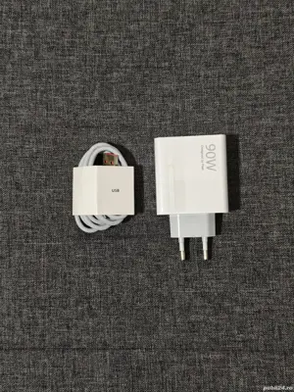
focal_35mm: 46
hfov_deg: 31.5
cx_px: 147
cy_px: 196
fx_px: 521
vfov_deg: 41.2
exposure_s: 1/51.8
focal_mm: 6.55
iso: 640
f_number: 1.62
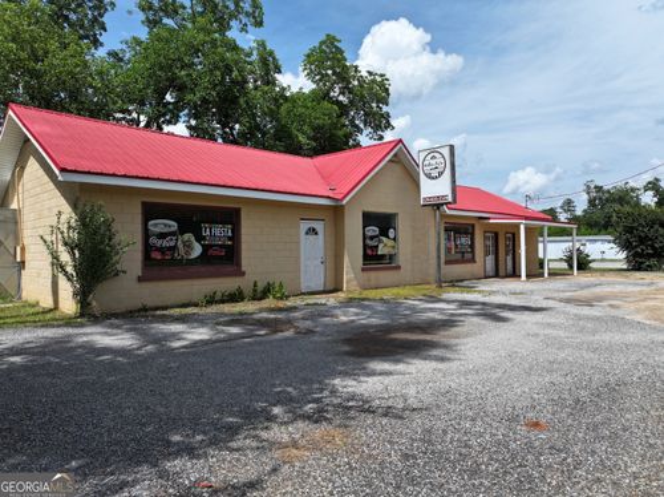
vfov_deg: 56.7
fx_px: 460
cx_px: 332
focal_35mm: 24
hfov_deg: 71.6
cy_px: 248
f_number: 2.8
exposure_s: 1/2500
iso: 120
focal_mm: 12.29
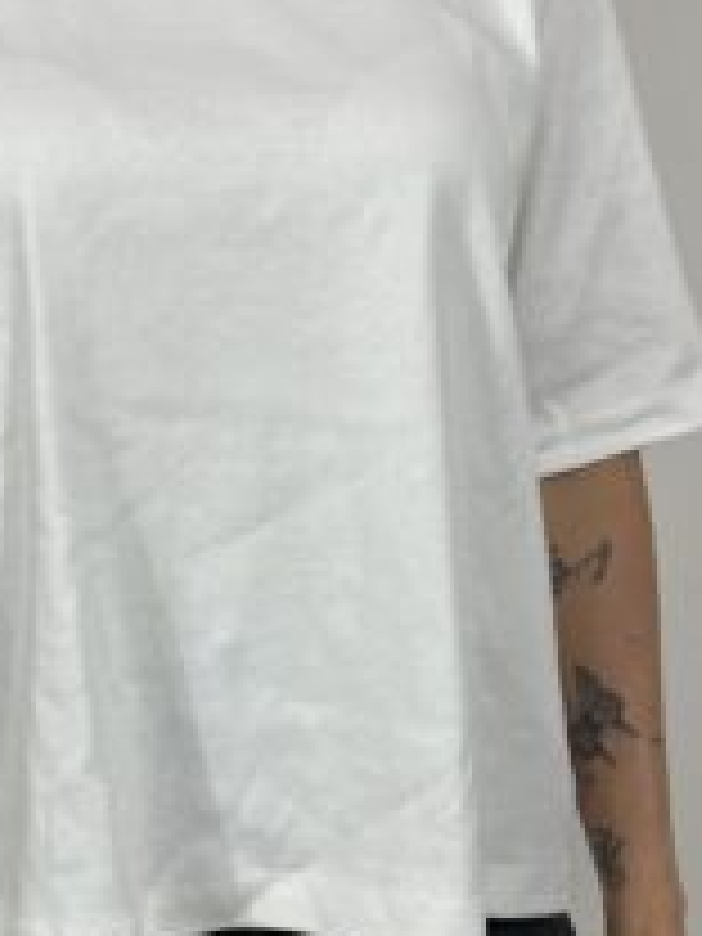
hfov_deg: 29.0
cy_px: 522
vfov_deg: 38.1
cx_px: 248
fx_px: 1352
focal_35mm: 50
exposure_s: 1/100
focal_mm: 5.1
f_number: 1.6
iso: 64
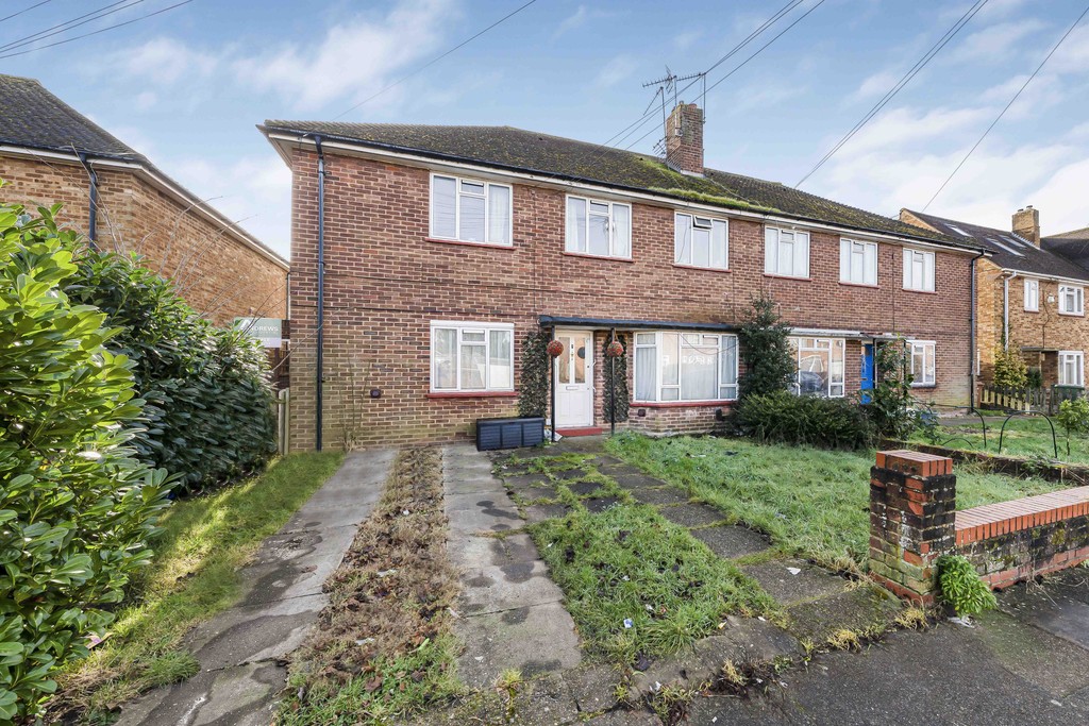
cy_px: 363
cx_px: 544
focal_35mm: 12
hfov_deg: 112.6
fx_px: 363
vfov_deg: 90.0
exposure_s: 1/200
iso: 320
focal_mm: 12
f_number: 9
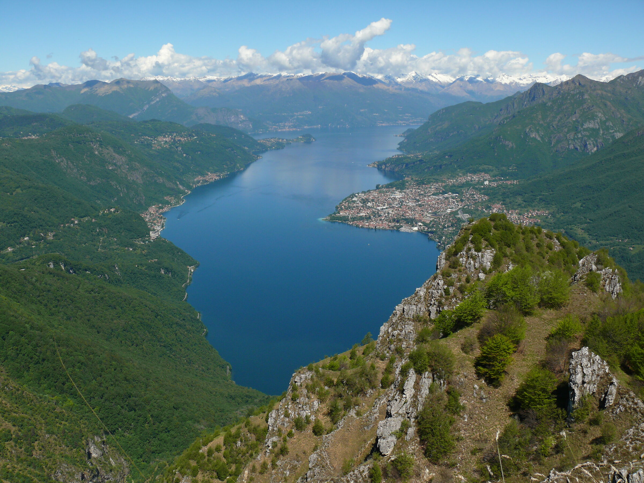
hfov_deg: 52.6
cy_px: 242
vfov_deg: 40.7
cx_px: 322
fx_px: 651
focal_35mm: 35
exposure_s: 1/800
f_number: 5
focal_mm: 7.4
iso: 100
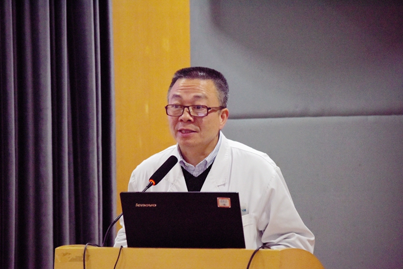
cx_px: 195
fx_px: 2563
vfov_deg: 6.0
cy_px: 148
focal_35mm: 229
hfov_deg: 9.0
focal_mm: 200
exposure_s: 1/80
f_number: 5.6
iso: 800
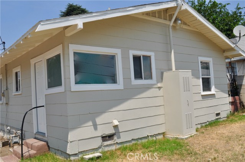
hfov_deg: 57.3
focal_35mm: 33
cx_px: 122
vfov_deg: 39.9
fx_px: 224
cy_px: 81
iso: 200
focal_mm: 22
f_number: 14
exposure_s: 1/200
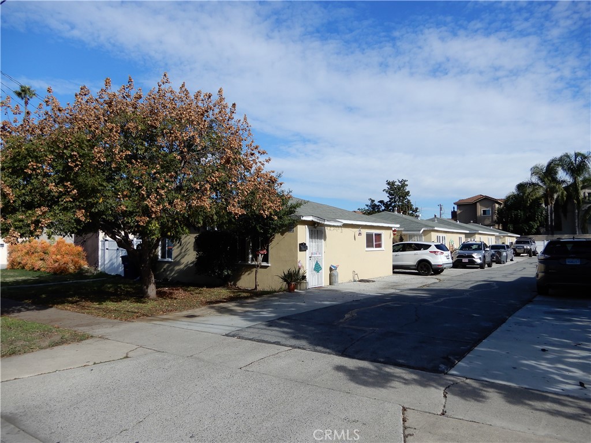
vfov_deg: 56.8
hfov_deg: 71.6
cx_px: 296
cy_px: 222
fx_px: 410
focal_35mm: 24
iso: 80
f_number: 3.4
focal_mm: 4.3
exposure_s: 1/1250
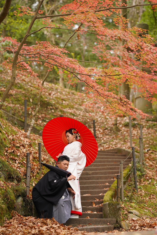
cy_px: 118
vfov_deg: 15.2
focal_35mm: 135
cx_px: 78
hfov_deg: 10.2
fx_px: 883
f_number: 2.5
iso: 400
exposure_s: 1/250
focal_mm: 135
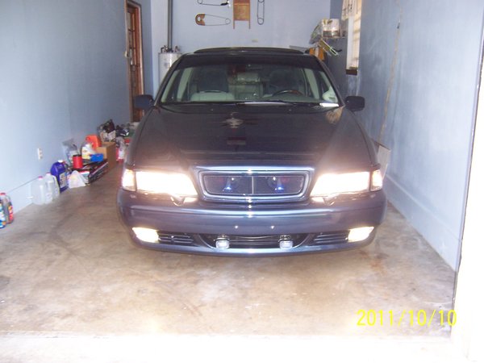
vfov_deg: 42.9
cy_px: 182
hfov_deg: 55.4
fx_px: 461
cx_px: 242
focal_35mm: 33
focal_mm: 5.5
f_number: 2.8
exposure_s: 1/60
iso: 140
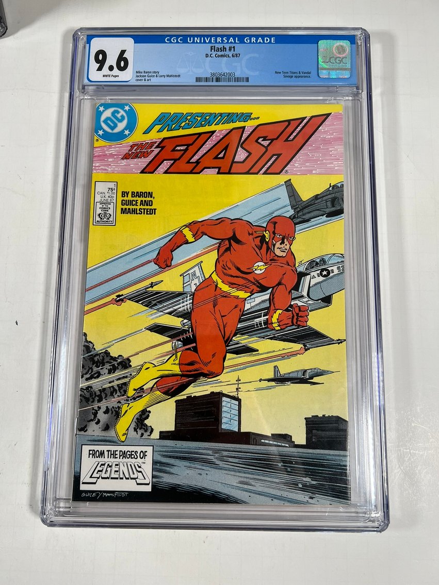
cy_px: 292
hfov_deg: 53.1
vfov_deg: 67.3
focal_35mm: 26
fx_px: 440
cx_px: 220
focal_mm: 5.7
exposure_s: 1/121
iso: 64
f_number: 1.5
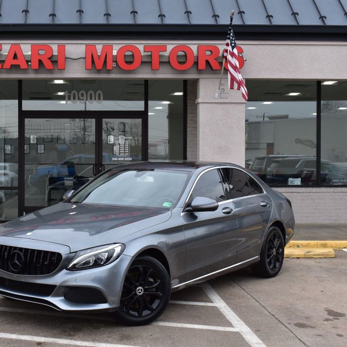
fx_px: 658
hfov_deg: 29.1
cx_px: 90
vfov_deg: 29.6
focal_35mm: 58
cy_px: 173
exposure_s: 1/160
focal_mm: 30
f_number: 9
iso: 400
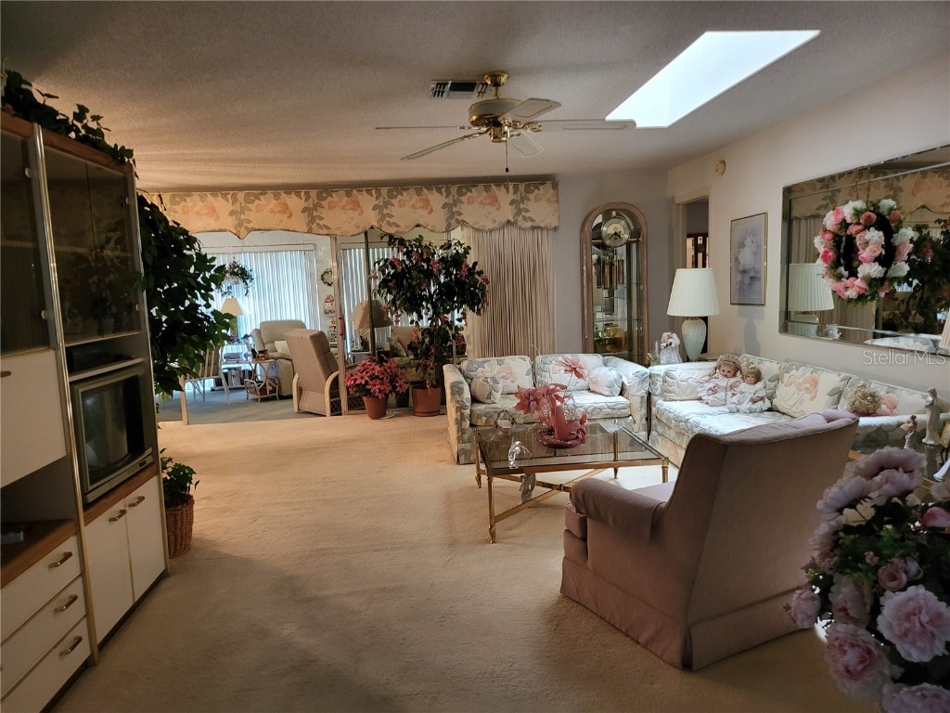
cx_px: 475
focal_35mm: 24
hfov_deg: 71.6
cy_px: 356
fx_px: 659
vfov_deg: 56.8
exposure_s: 1/40
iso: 400
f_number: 1.8
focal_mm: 5
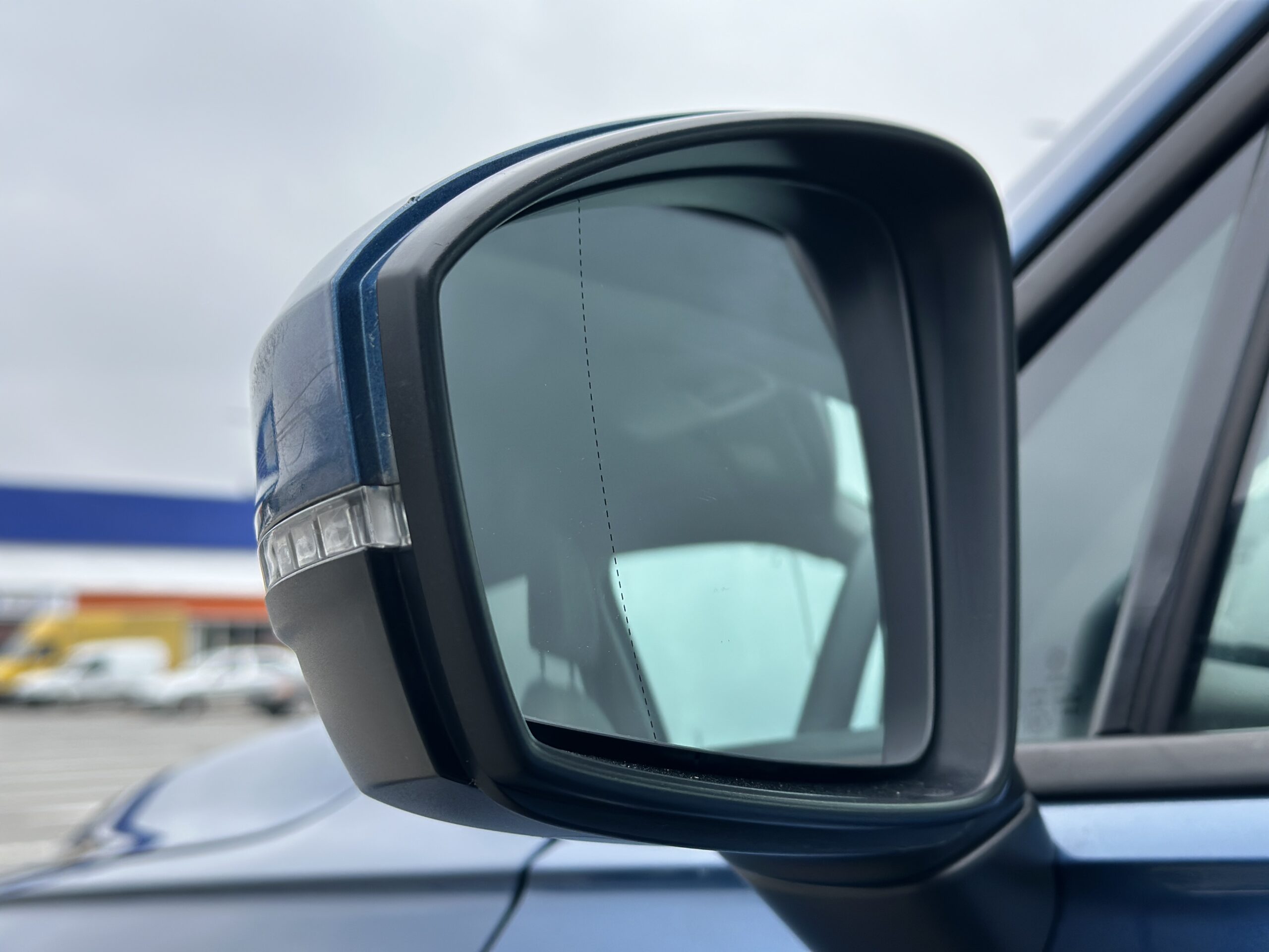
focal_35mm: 48
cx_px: 634
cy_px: 476
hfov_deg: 39.7
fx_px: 1760
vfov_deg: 30.3
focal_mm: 6.86
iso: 80
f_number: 1.78
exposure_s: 1/1517
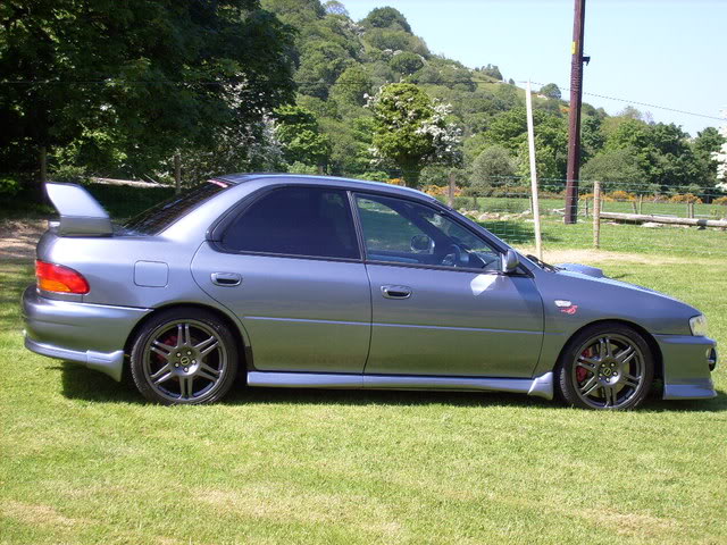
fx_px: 1281
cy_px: 272
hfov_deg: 31.7
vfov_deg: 24.0
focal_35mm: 61
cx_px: 364
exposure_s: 1/500
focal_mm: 10.3
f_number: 3.6
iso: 80
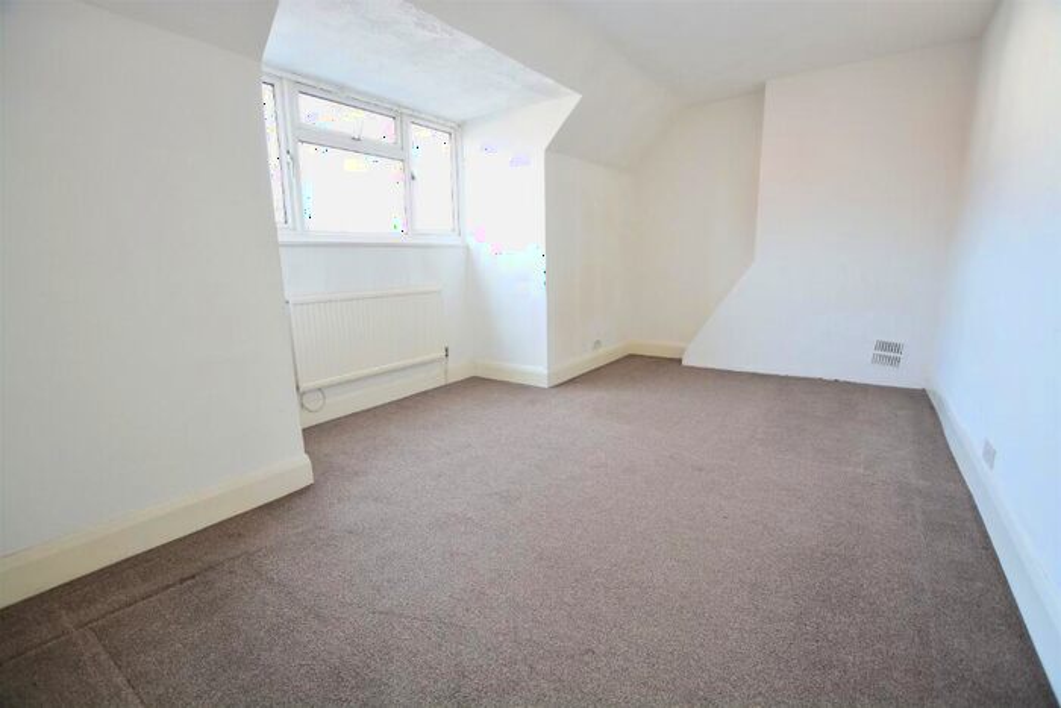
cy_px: 354
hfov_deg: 100.4
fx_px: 442
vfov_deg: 77.4
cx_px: 530
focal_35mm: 15
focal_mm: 10
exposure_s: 1/20
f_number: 3.5
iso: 125
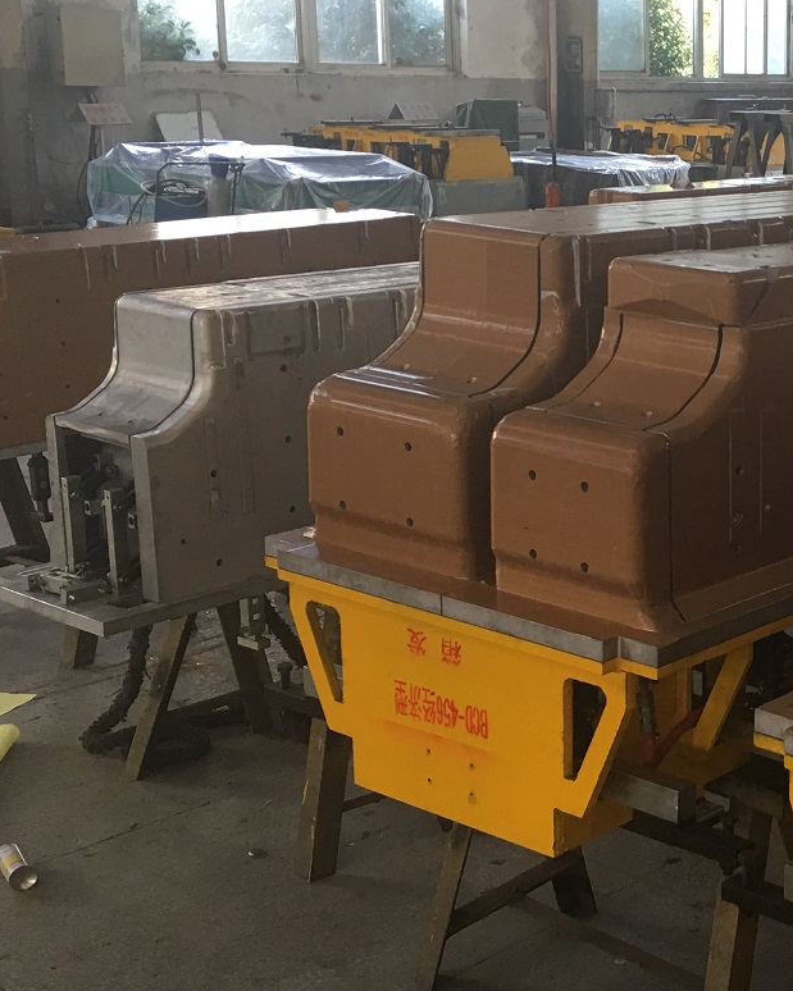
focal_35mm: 59
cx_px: 956
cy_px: 475
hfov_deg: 23.5
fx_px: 1731
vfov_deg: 32.0
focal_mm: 4.15
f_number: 2.2
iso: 40
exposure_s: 1/17
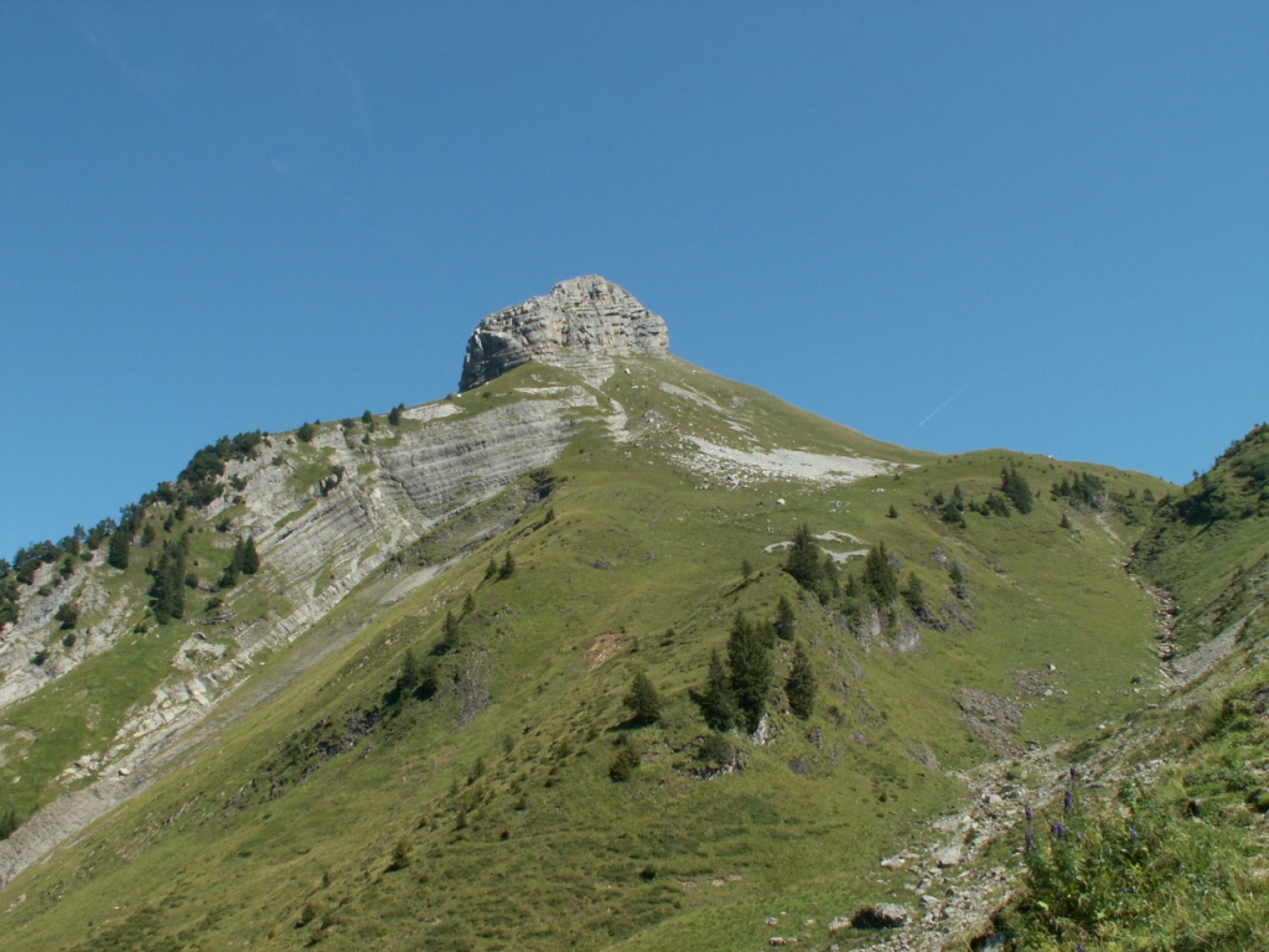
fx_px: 1283
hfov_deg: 52.6
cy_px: 476
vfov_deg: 40.7
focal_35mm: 35
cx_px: 634
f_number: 5.6
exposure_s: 1/200
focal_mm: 5.86
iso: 50
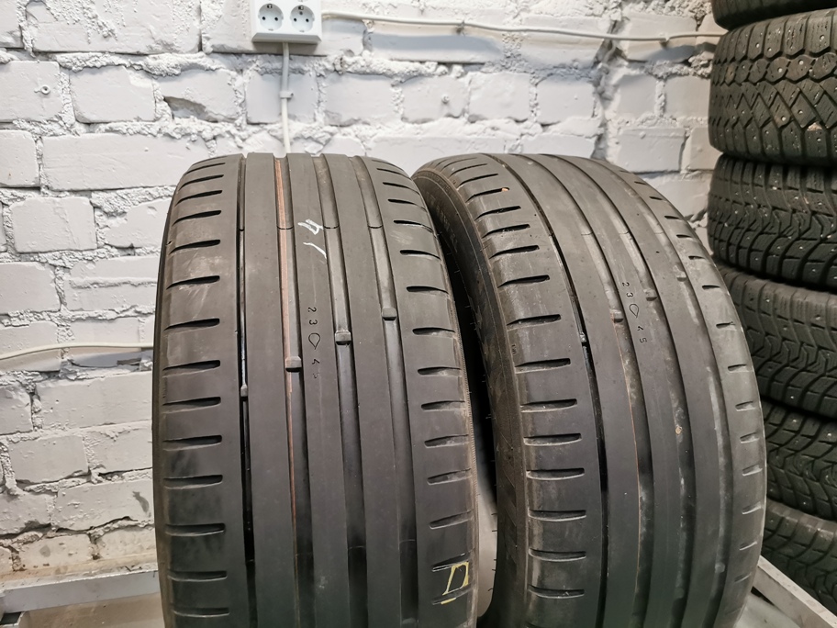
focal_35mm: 27
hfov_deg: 65.3
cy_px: 314
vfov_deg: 51.4
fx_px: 653
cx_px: 418
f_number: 1.6
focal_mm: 5.56
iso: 320
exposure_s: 1/100
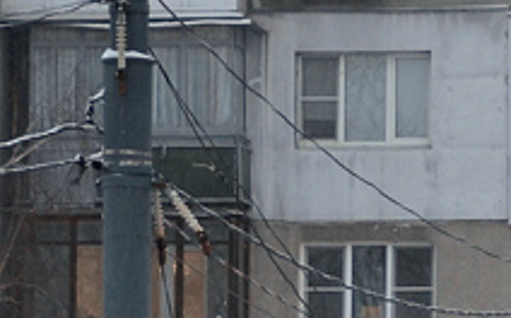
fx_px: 6606
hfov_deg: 4.4
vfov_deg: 2.7
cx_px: 988
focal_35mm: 475
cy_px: 724
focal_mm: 55
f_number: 4.5
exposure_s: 1/13
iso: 200
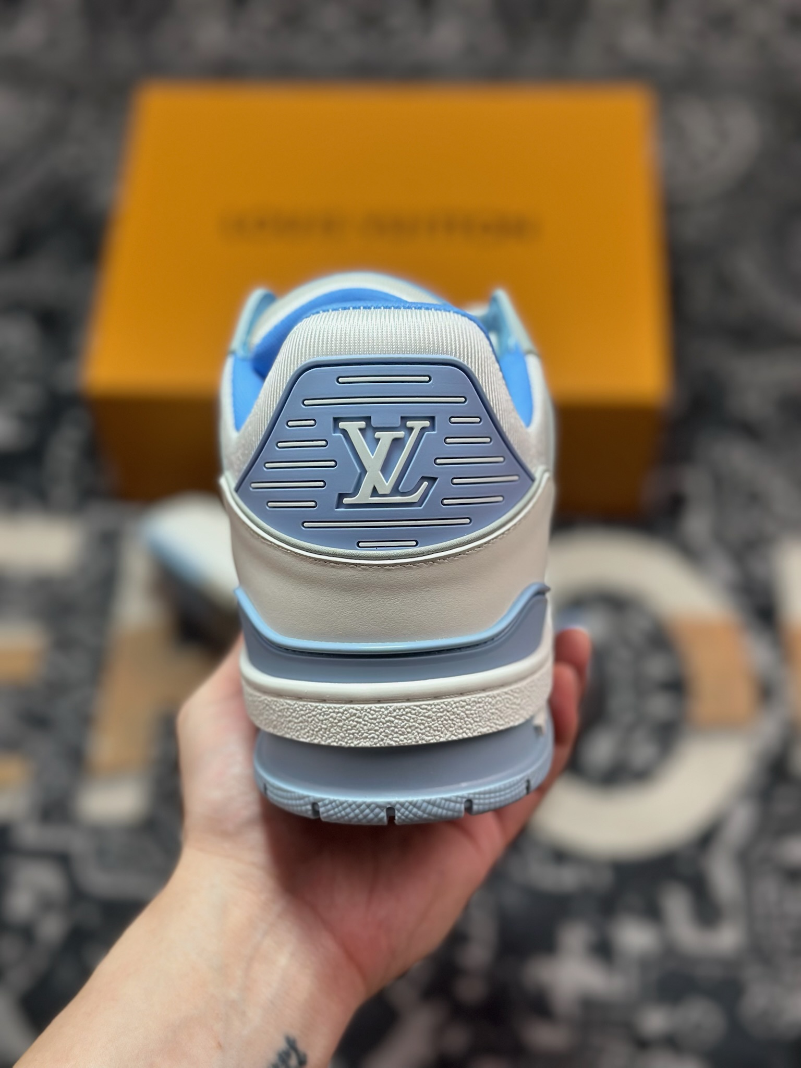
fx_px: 1481
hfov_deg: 30.3
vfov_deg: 39.7
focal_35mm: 48
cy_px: 534
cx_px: 400
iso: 80
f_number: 1.78
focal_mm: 6.86
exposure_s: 1/659
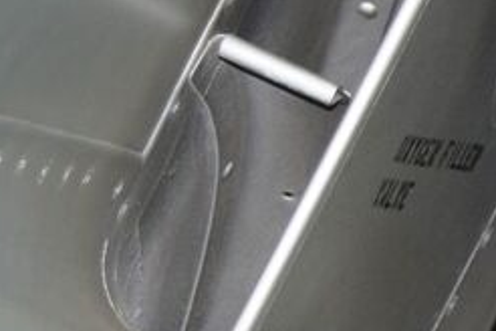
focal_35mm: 609
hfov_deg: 3.4
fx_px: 8390
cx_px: 821
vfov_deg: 2.3
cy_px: 177
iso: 500
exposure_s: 1/30
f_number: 4.5
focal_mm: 78
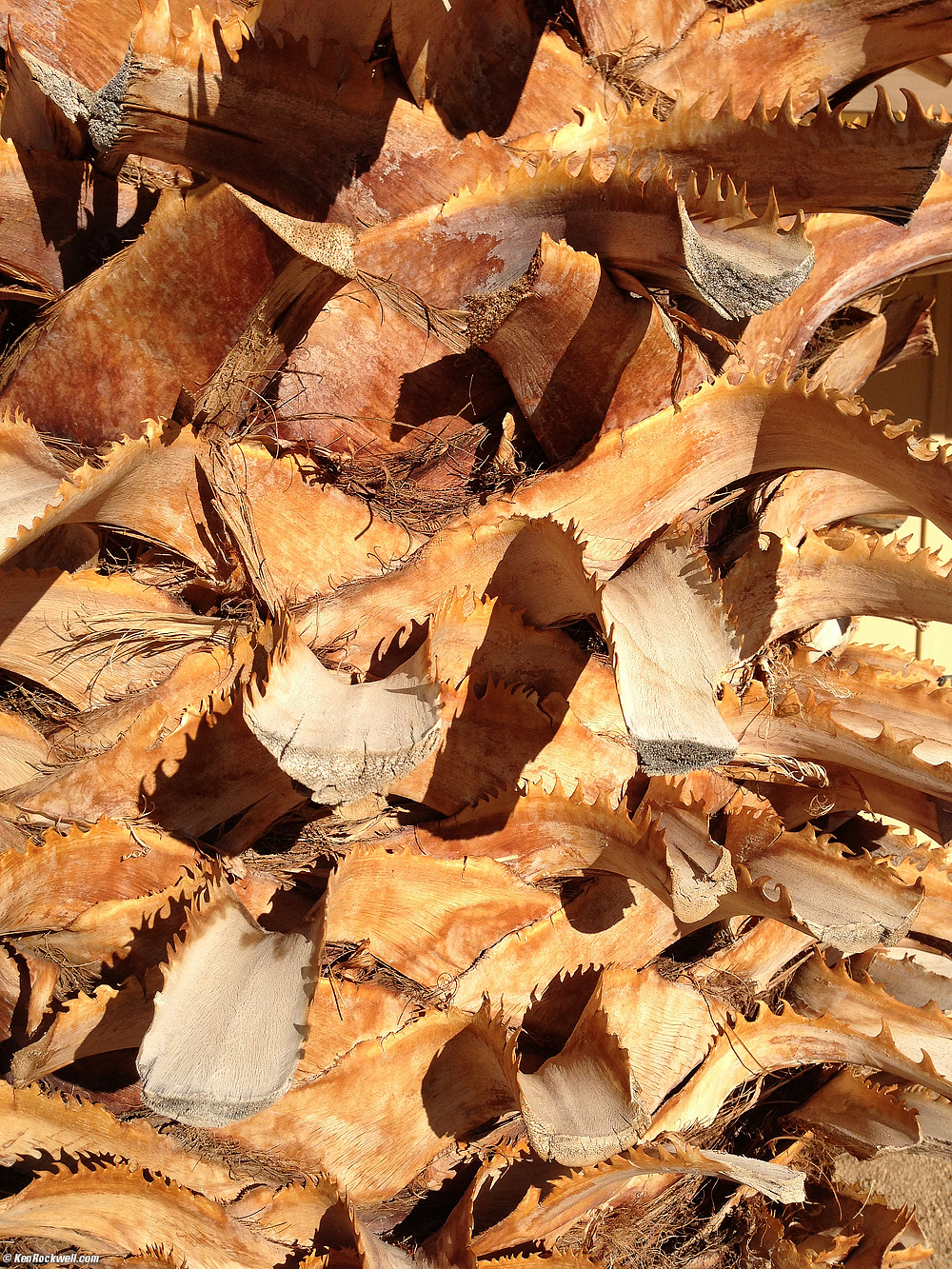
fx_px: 1210
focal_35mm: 33
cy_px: 634
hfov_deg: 43.0
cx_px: 476
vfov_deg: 55.3
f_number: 2.4
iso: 50
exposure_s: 1/1869
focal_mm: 4.13
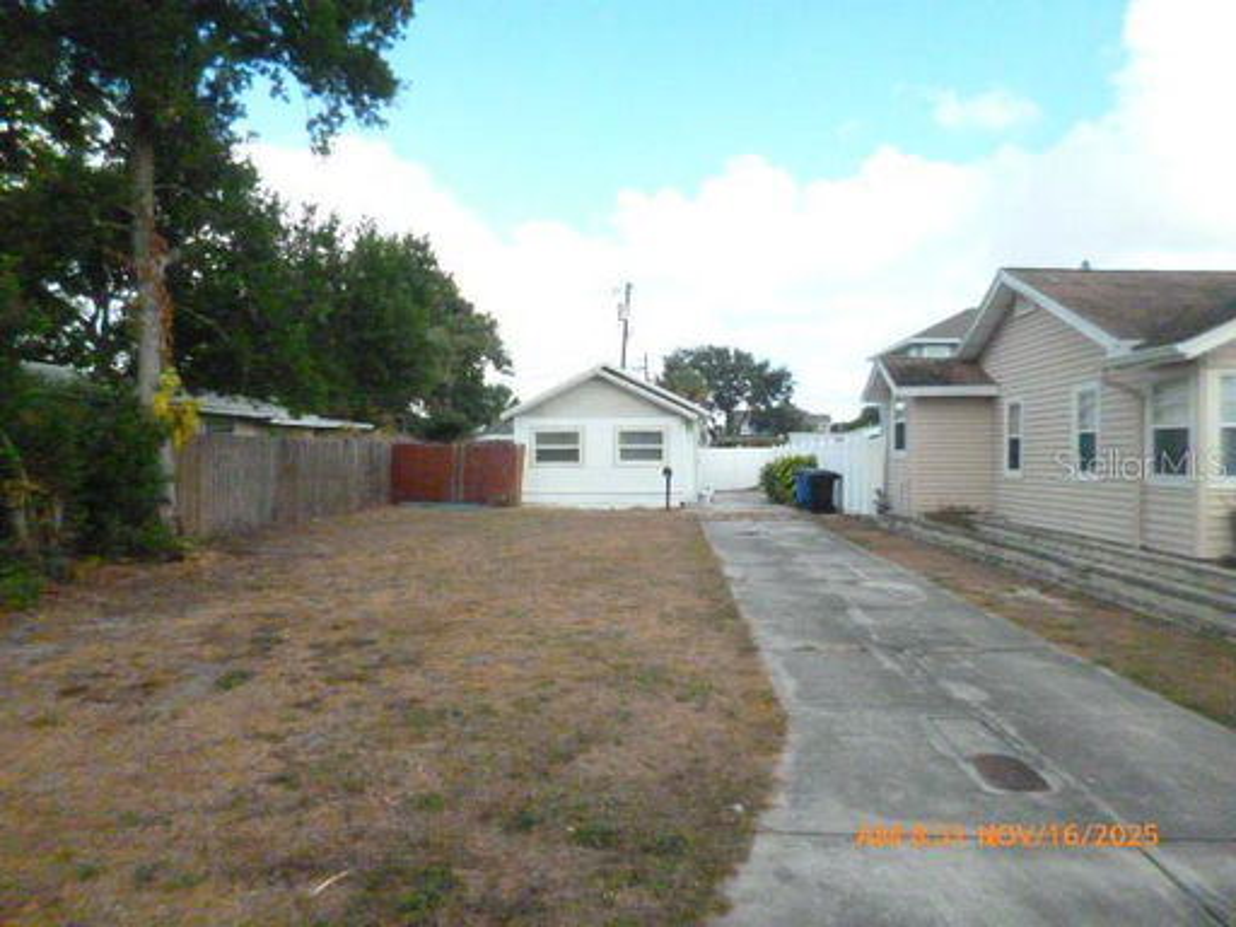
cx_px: 618
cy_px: 464
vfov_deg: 56.8
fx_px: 857
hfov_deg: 71.6
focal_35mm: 24
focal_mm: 4.3
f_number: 9
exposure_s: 1/800
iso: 1600
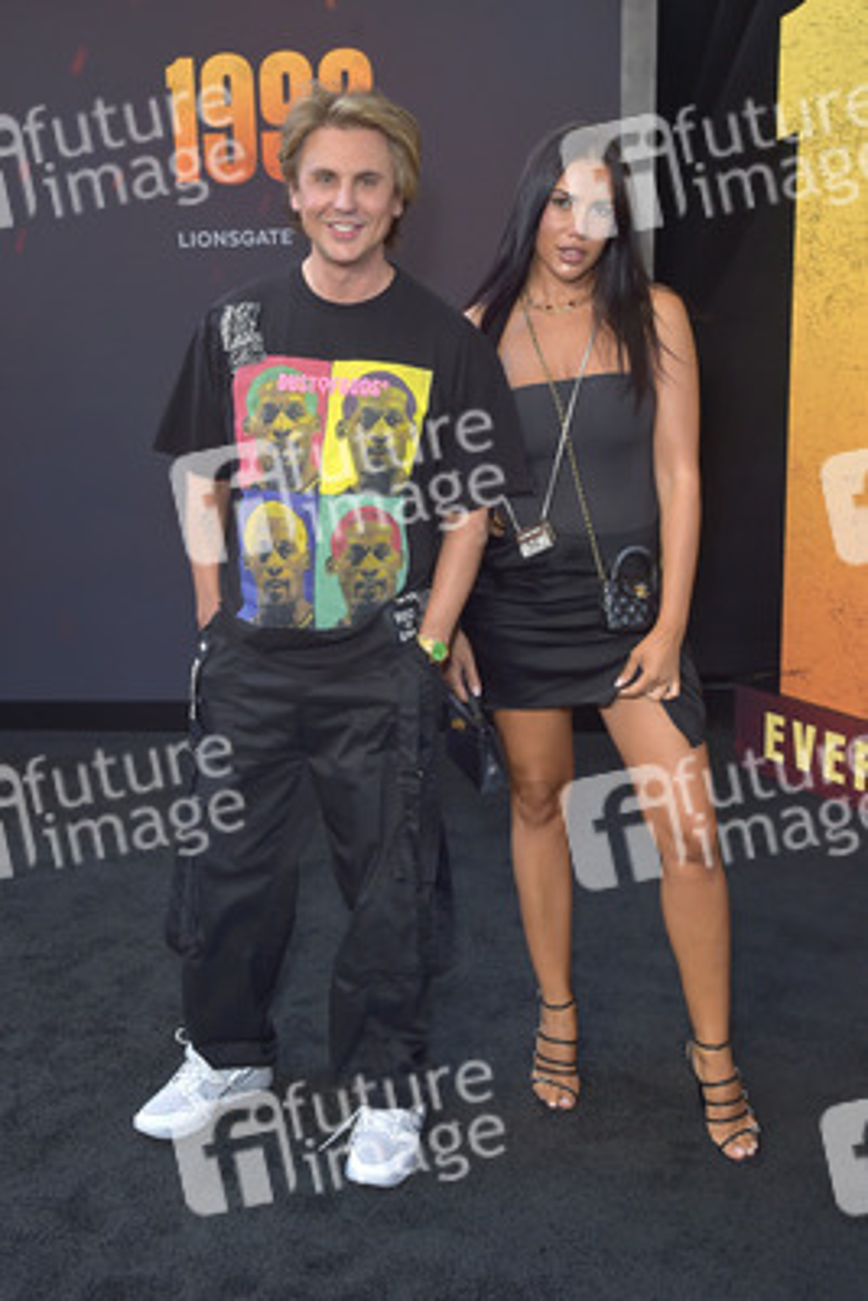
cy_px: 650
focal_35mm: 34
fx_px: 1229
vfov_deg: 55.8
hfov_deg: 38.9
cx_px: 434
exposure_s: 1/250
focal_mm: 34
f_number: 6.3
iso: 640
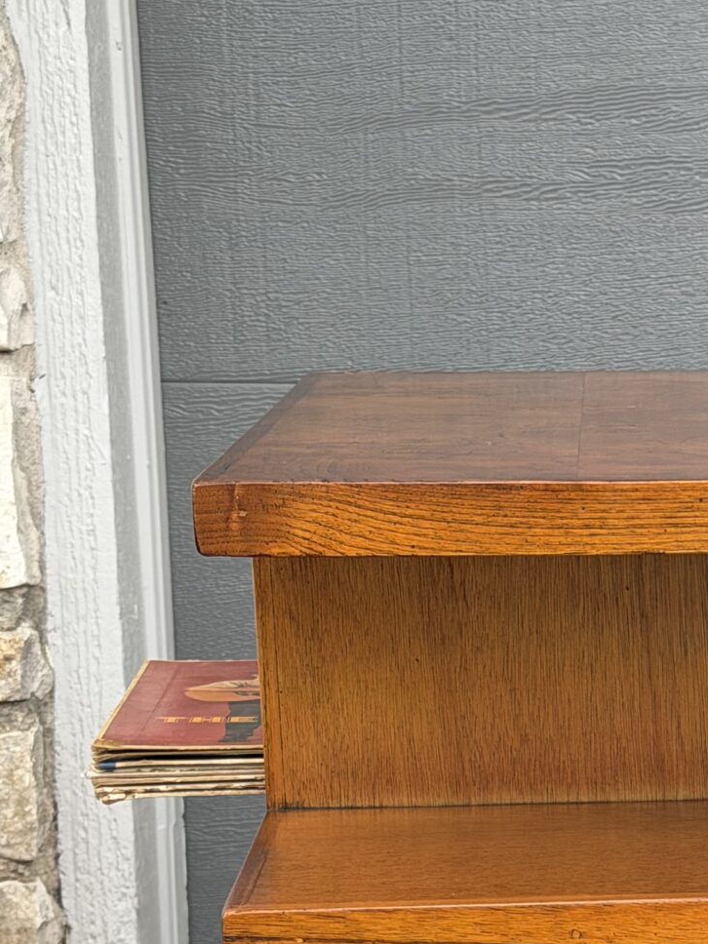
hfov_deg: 11.4
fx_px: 3463
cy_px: 985
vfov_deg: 15.2
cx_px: 919
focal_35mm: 127
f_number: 1.78
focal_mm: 6.76
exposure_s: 1/304
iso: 64
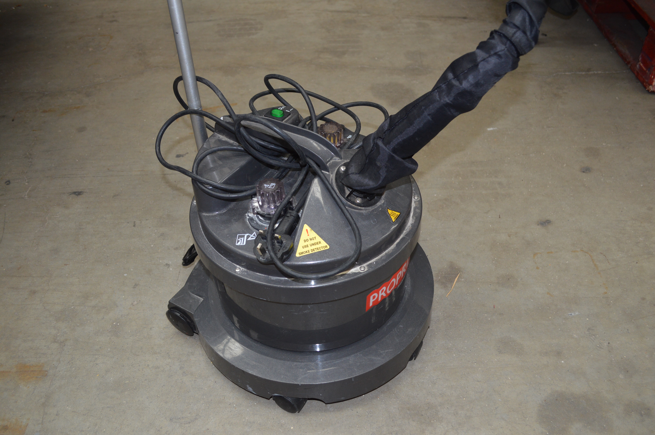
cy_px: 218
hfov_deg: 57.3
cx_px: 328
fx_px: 600
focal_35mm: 33
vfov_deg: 39.9
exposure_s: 1/80
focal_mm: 22
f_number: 4
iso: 400
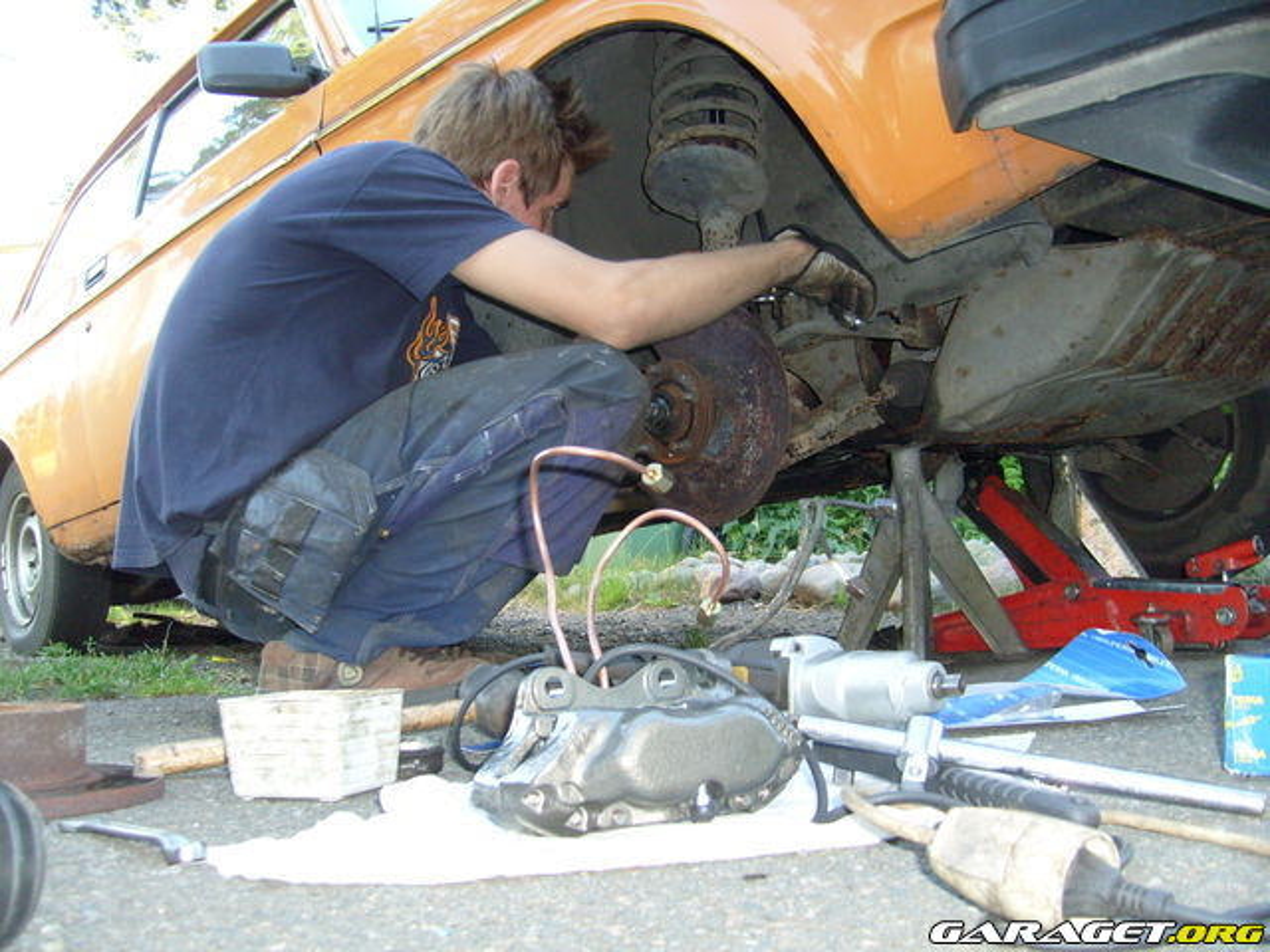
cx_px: 635
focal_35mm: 35
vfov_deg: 40.7
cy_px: 476
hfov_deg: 52.6
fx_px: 1284
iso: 100
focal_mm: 5.8
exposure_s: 1/45
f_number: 2.8
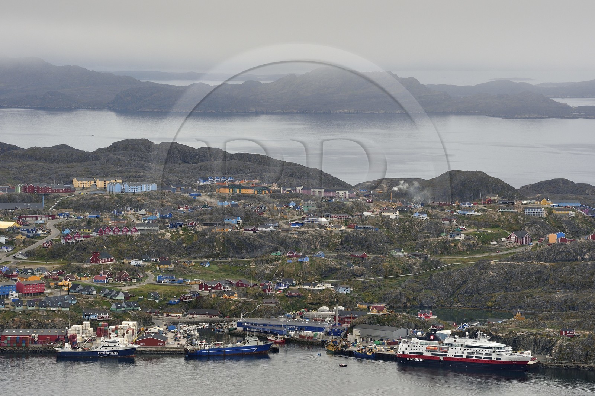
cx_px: 298
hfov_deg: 12.8
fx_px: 2643
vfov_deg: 8.6
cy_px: 198
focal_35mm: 160
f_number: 9
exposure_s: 1/500
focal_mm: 160
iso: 400
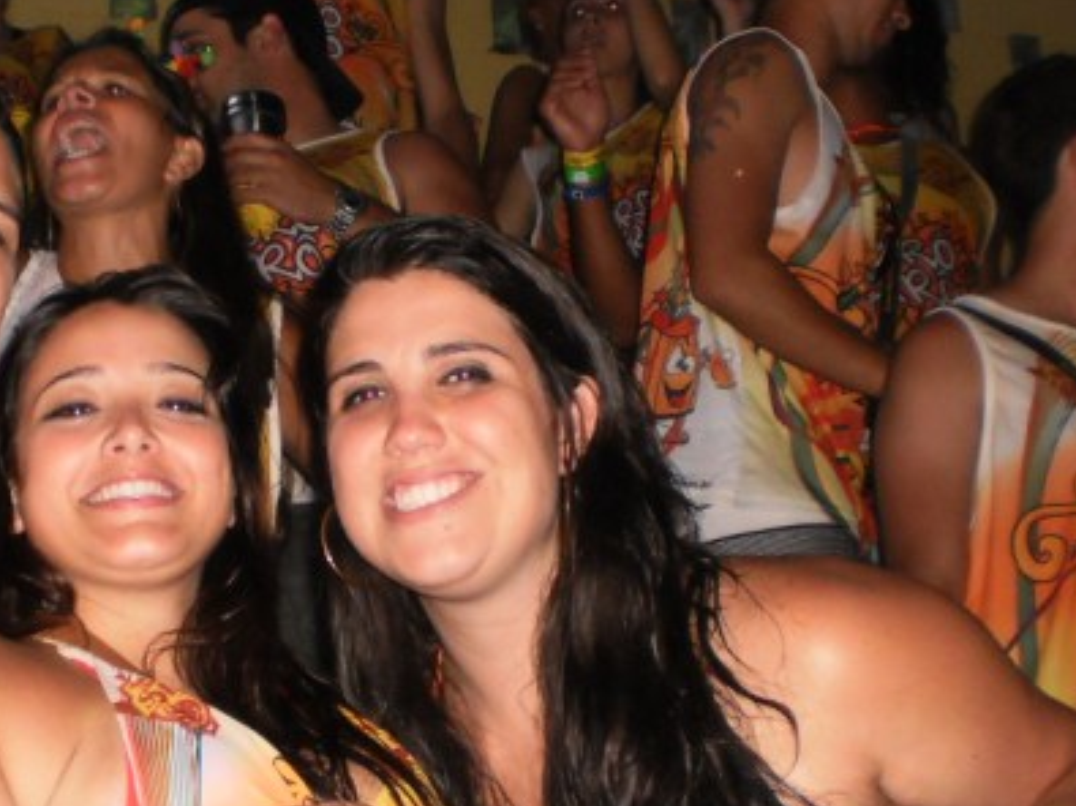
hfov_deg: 26.4
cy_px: 457
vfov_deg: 20.1
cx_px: 291
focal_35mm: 73
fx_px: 2268
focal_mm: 6.3
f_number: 3.1
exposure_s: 1/30
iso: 200
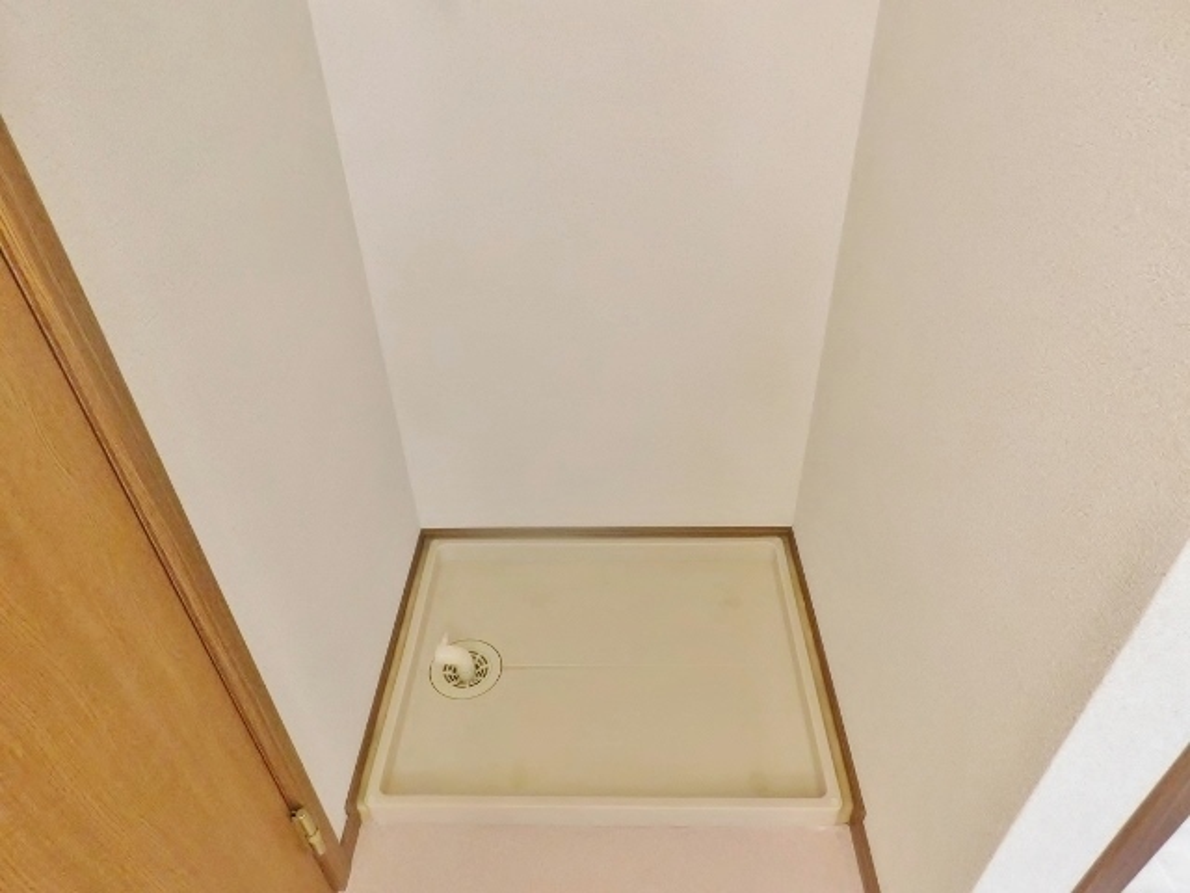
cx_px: 595
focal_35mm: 23
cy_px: 446
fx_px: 791
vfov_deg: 58.9
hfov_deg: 73.9
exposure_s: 1/20
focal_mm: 4
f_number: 3
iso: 400
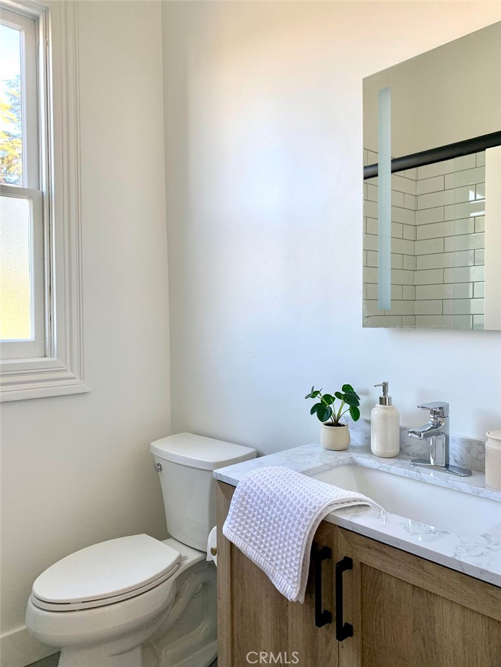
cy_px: 334
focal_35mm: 26
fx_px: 501
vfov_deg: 67.3
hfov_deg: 53.1
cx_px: 250
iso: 40
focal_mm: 4.25
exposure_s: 1/121
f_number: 1.8
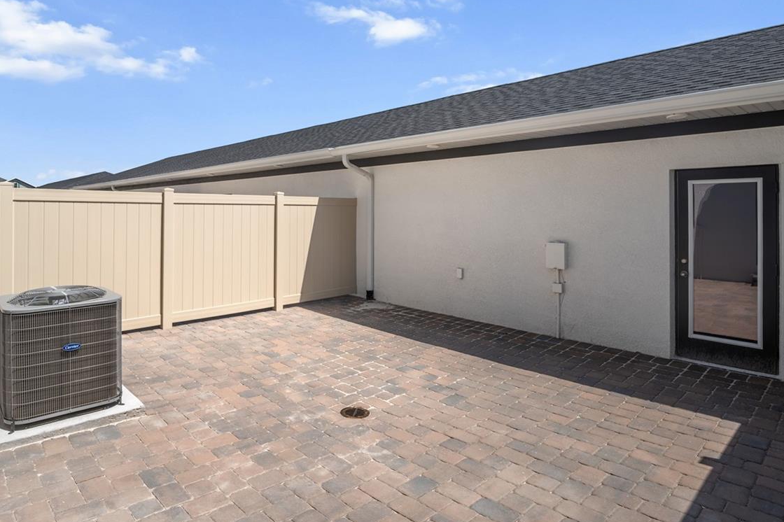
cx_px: 335
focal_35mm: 20
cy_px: 188
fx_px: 435
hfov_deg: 83.5
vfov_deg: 60.9
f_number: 8
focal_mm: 14
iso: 100
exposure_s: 1/250
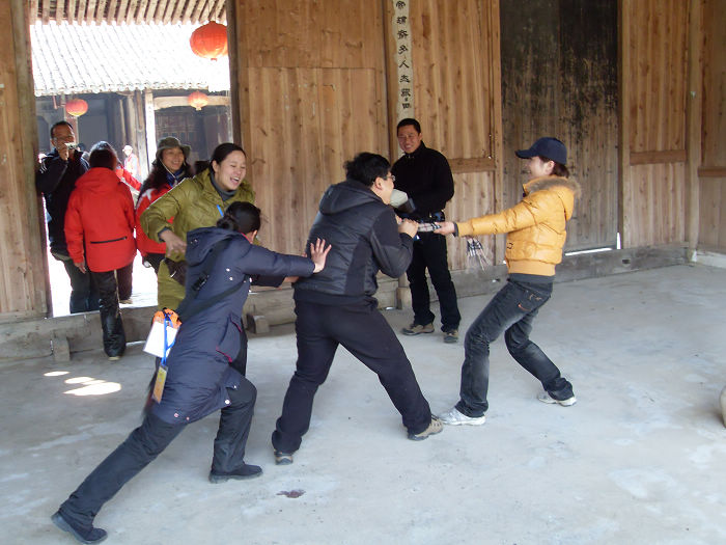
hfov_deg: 50.1
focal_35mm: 37
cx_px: 363
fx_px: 776
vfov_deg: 38.7
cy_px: 272
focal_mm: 6.3
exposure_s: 1/45
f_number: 2.8
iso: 160
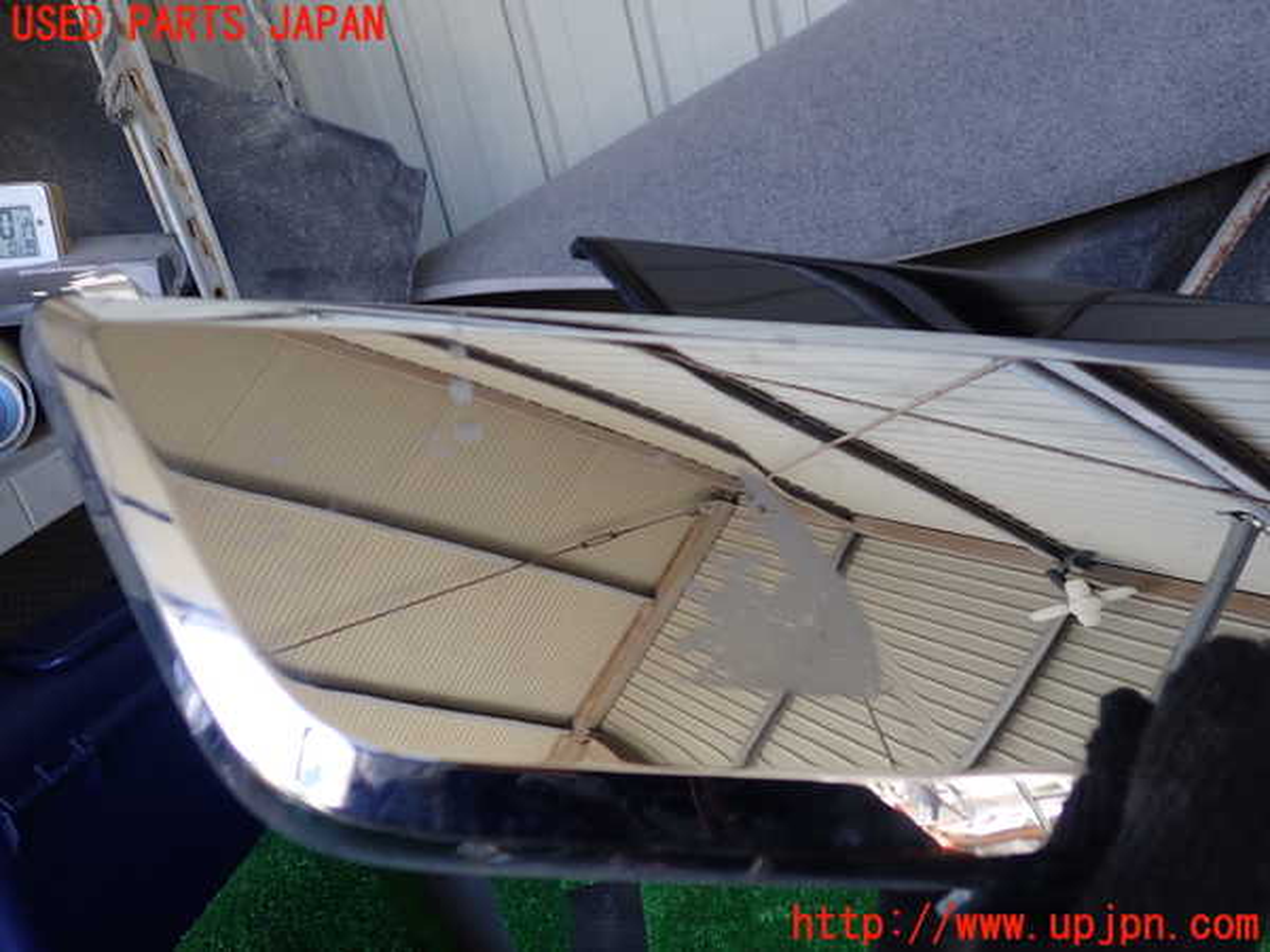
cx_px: 635
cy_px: 476
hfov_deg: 60.0
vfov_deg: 46.8
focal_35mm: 30
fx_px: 1101
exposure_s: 1/100
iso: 100
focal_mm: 5.4
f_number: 2.3
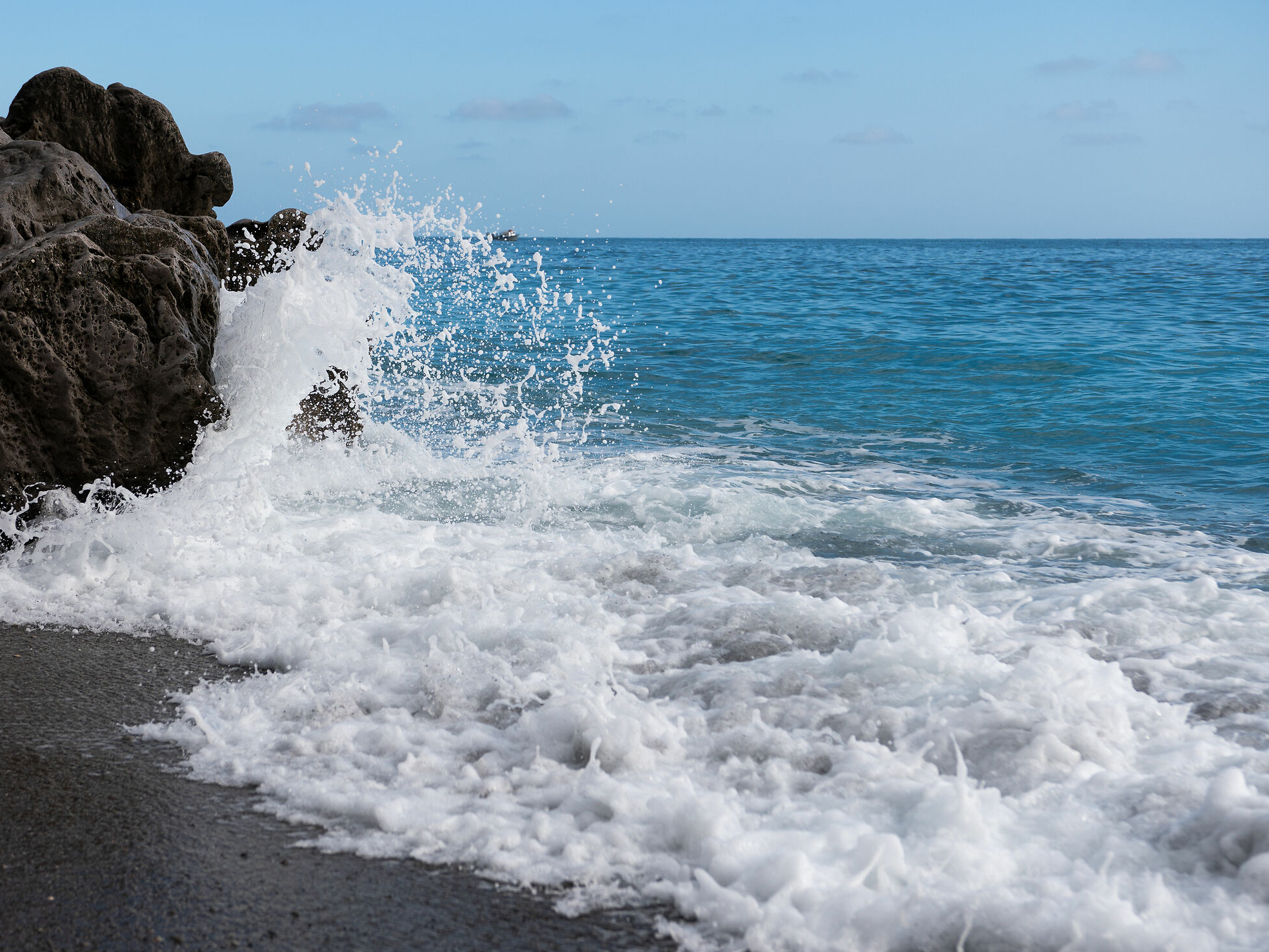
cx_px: 539
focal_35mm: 62
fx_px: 2258
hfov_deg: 31.3
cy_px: 501
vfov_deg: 23.8
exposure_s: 1/1000
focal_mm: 35
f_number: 4
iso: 100
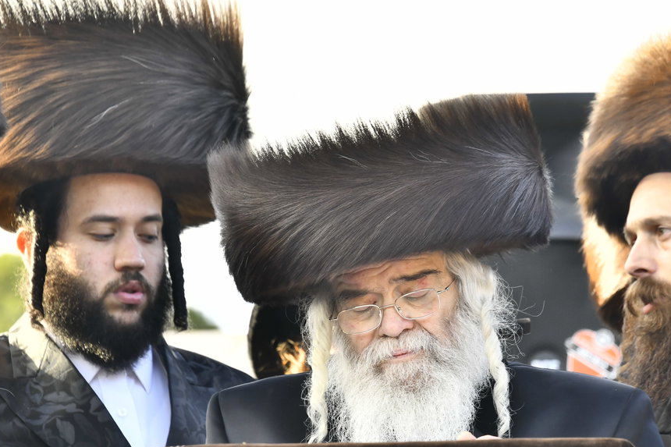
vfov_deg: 4.0
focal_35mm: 342
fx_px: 6373
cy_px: 312
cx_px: 403
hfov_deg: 6.0
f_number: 6.3
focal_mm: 210
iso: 500
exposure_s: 1/200
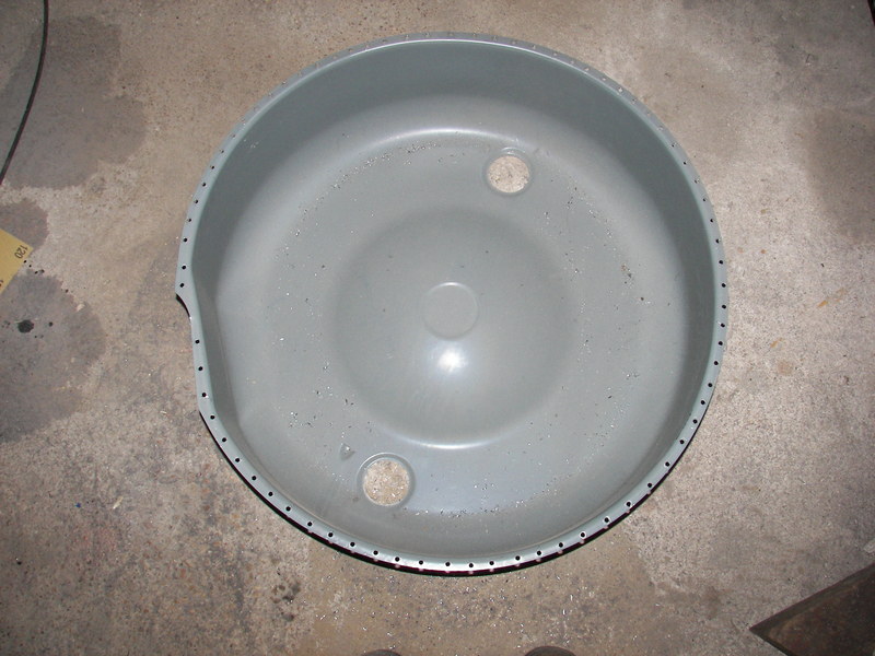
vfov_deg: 39.7
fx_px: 910
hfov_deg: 51.4
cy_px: 328
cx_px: 438
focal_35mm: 36
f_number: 2.8
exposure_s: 1/30
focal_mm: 6
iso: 100
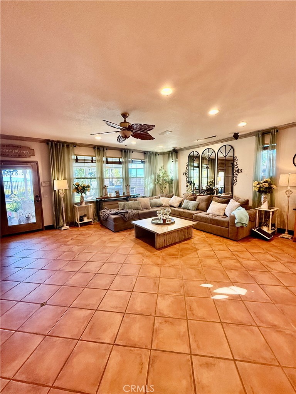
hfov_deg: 85.7
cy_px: 197
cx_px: 148
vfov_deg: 102.1
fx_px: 160
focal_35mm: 14
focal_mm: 2.22
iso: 250
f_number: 2.2
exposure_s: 1/99
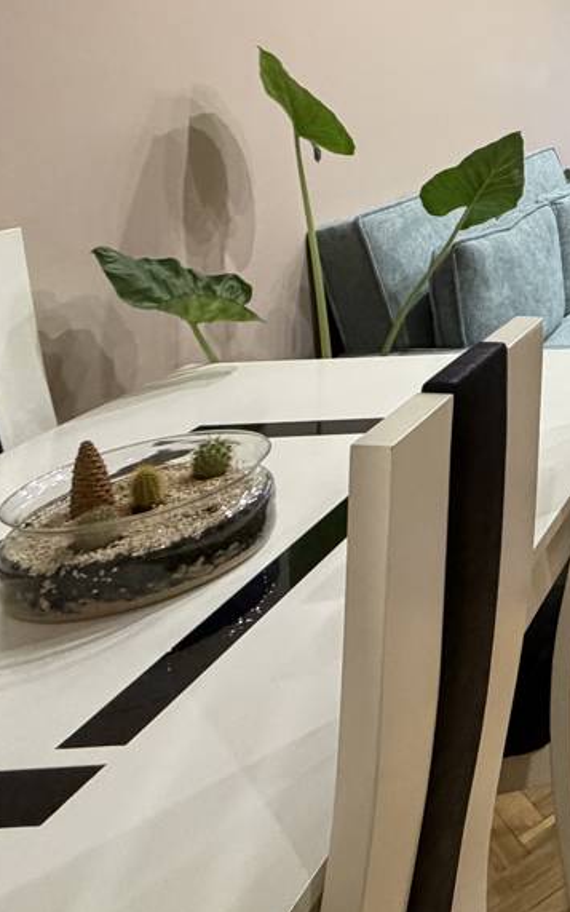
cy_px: 66
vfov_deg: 45.0
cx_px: 905
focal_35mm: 39
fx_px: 969
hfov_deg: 24.0
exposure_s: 1/50
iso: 400
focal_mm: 2.22
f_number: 2.2
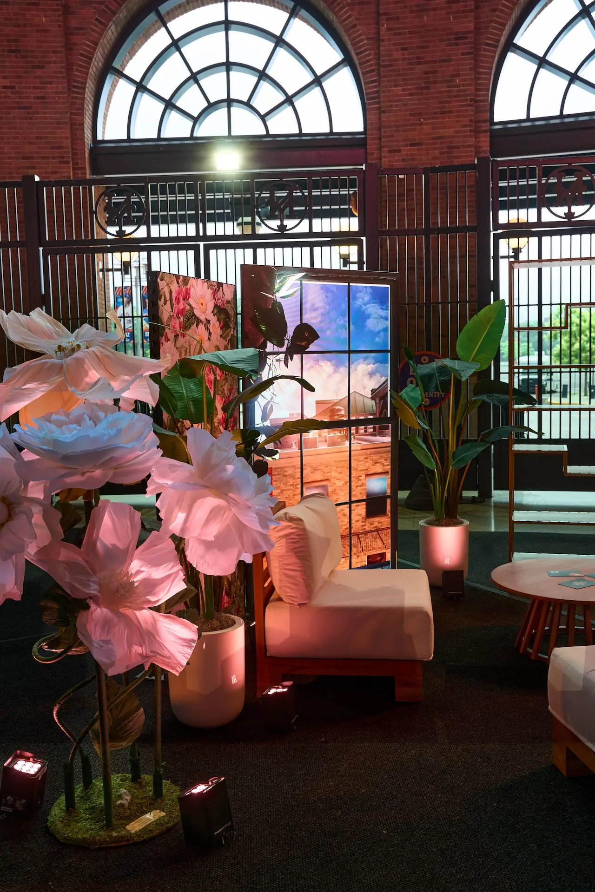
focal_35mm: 35
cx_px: 298
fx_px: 868
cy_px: 446
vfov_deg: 54.4
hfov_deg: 37.9
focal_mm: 35
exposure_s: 1/40
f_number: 5.6
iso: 200
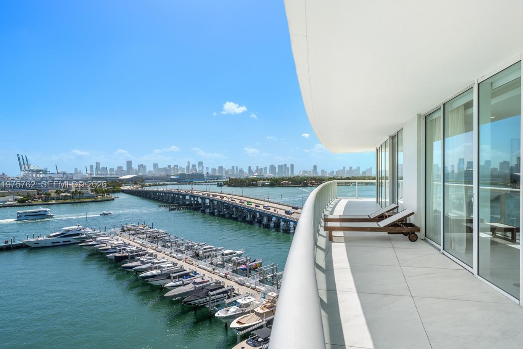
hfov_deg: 80.9
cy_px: 185
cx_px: 293
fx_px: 305
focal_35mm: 21
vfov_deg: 59.4
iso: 100
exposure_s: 1/500
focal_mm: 18
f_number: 8
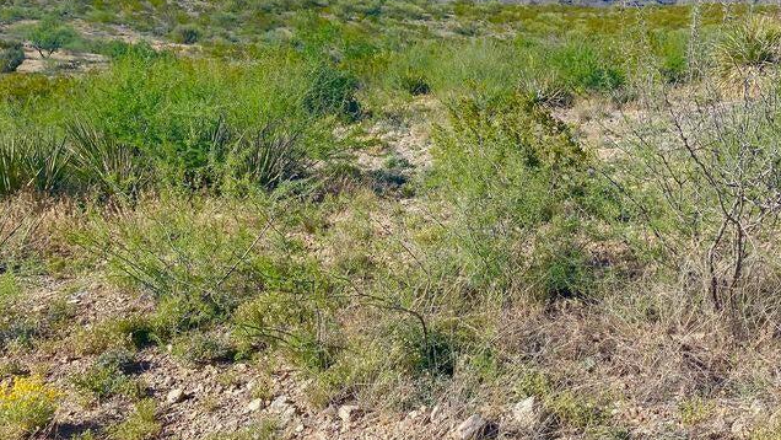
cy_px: 197
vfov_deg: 31.2
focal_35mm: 38
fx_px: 787
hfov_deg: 52.1
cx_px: 499
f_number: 1.8
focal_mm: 4.25
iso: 32
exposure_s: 1/2513
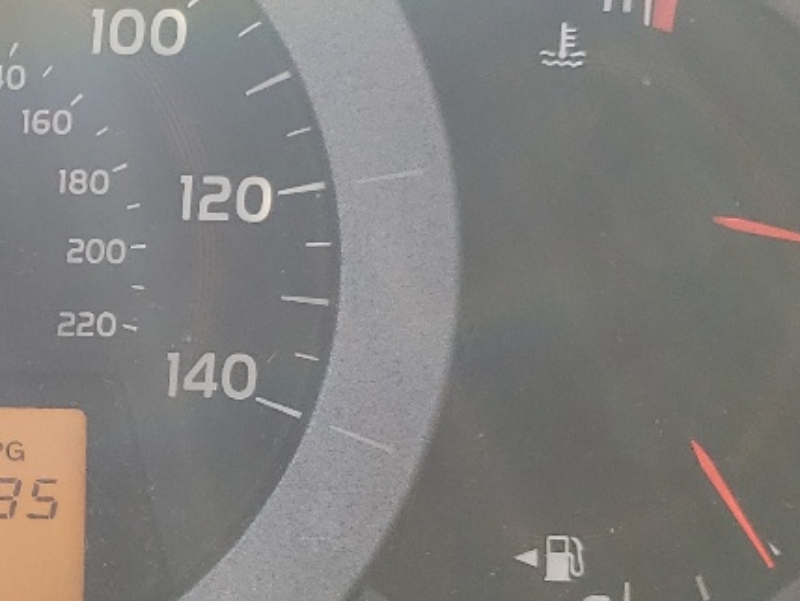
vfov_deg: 15.2
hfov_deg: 18.9
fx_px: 2242
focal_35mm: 97
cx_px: -209
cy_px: 235
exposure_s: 1/123
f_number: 1.5
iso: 50
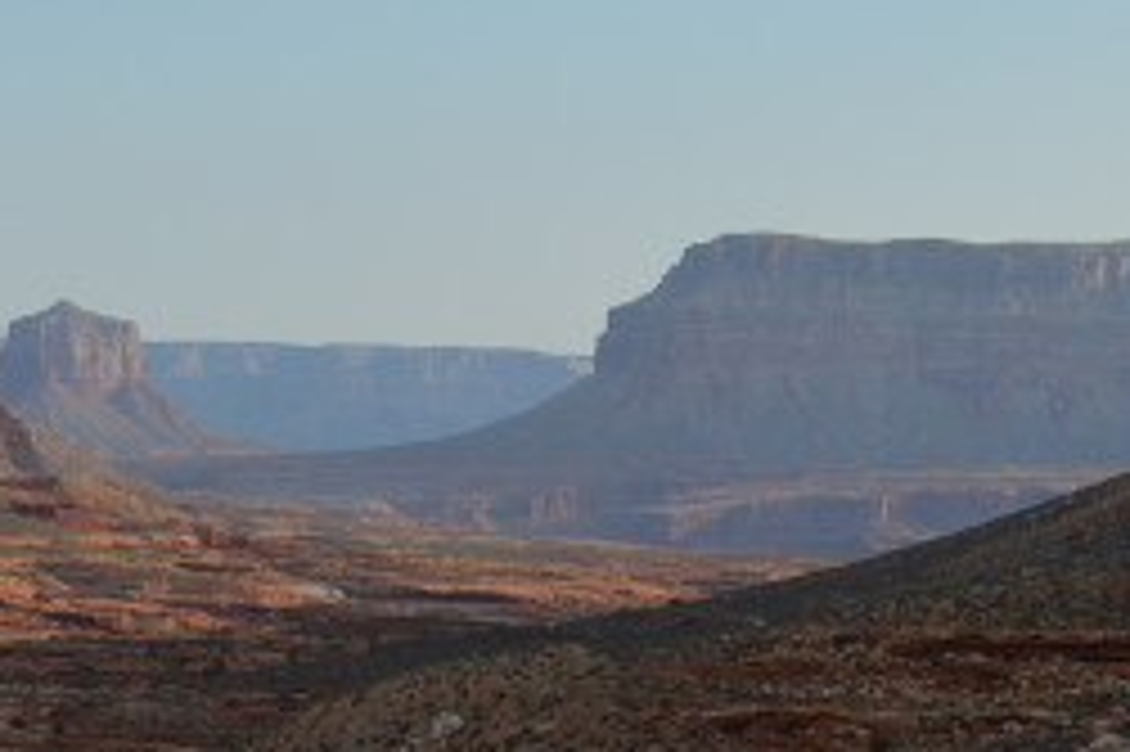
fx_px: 5834
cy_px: -38
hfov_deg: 11.0
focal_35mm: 186
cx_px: 236
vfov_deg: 7.3
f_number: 8
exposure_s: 1/250
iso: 100
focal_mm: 32
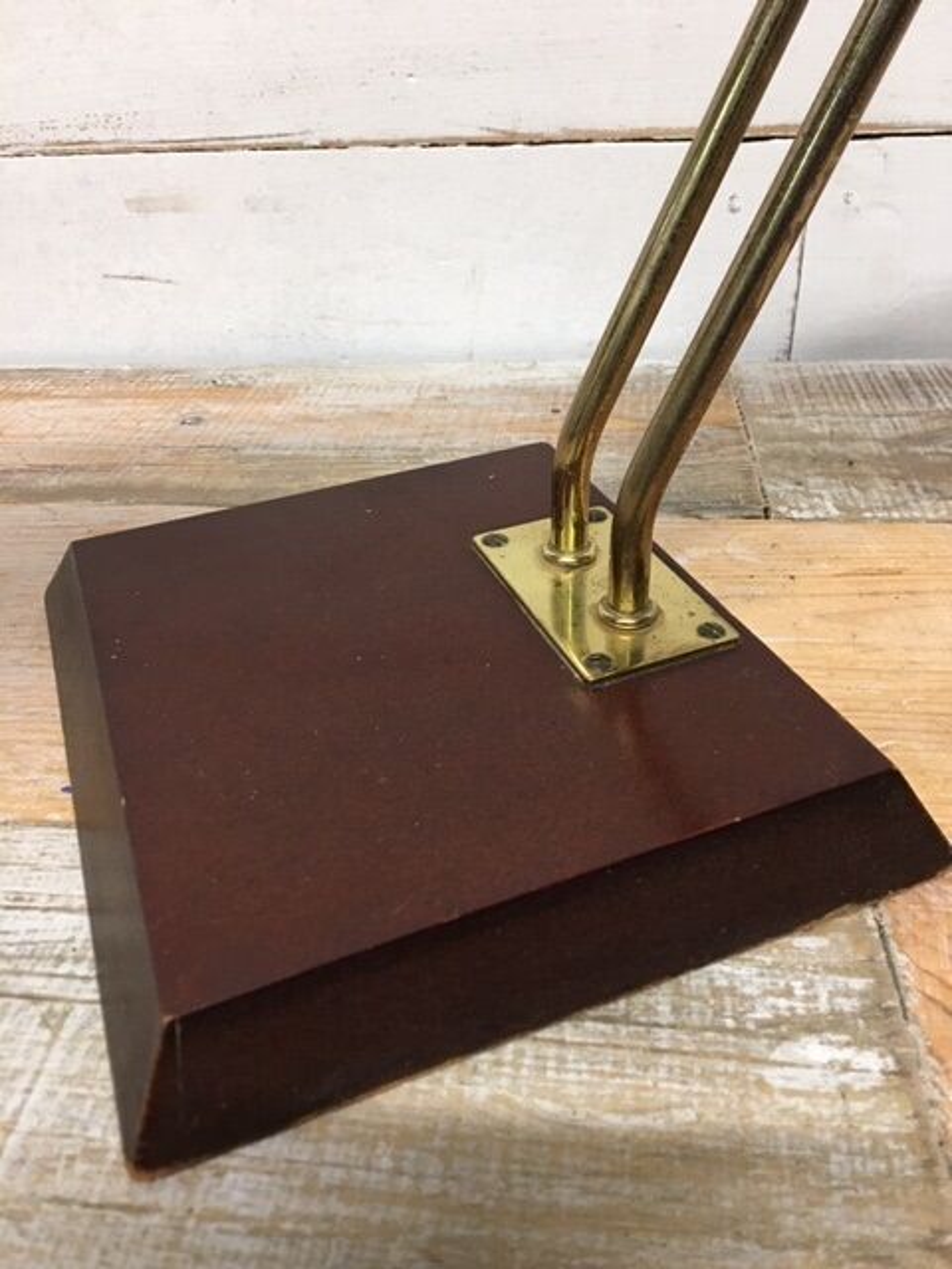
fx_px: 1063
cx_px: 476
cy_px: 634
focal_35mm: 29
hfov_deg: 48.2
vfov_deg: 61.7
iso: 80
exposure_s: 1/17
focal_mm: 4.15
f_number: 2.2
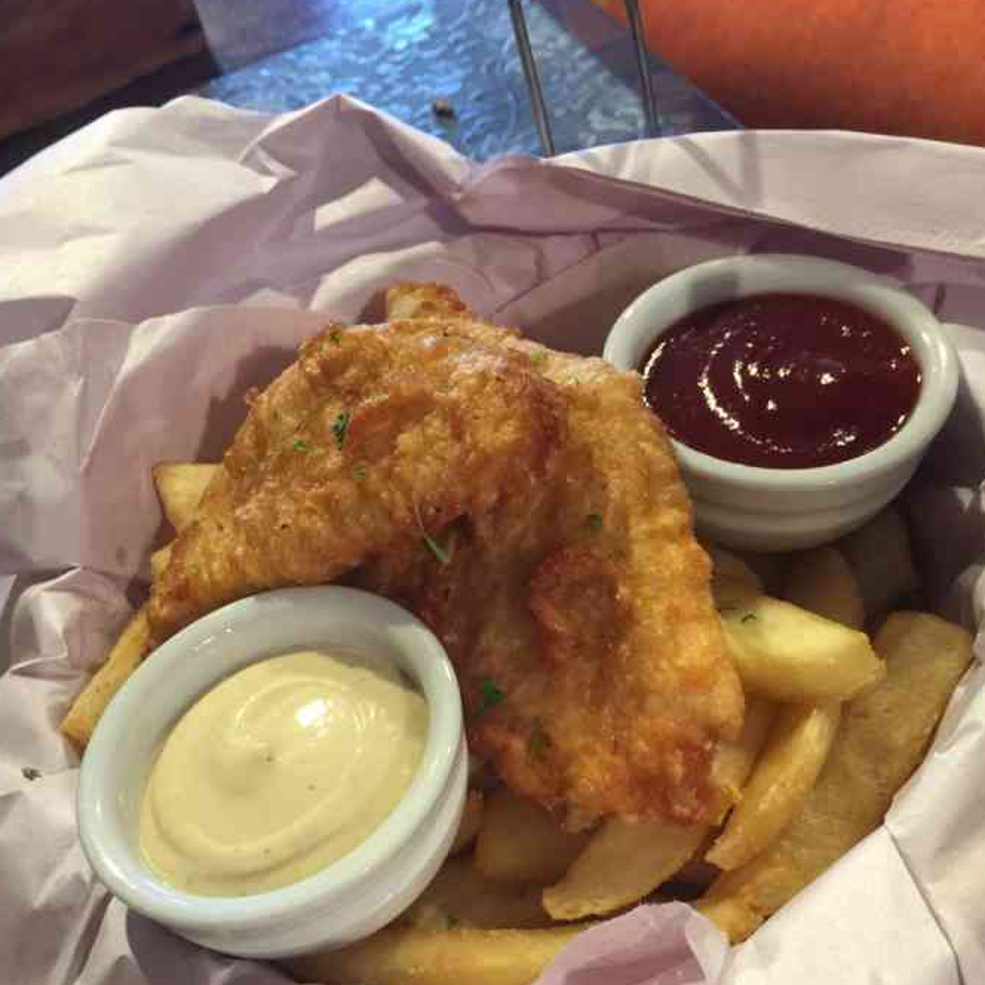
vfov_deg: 45.7
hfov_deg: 46.0
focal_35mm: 36
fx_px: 1159
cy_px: 602
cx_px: 481
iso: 160
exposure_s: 1/17
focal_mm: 4.15
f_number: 2.2
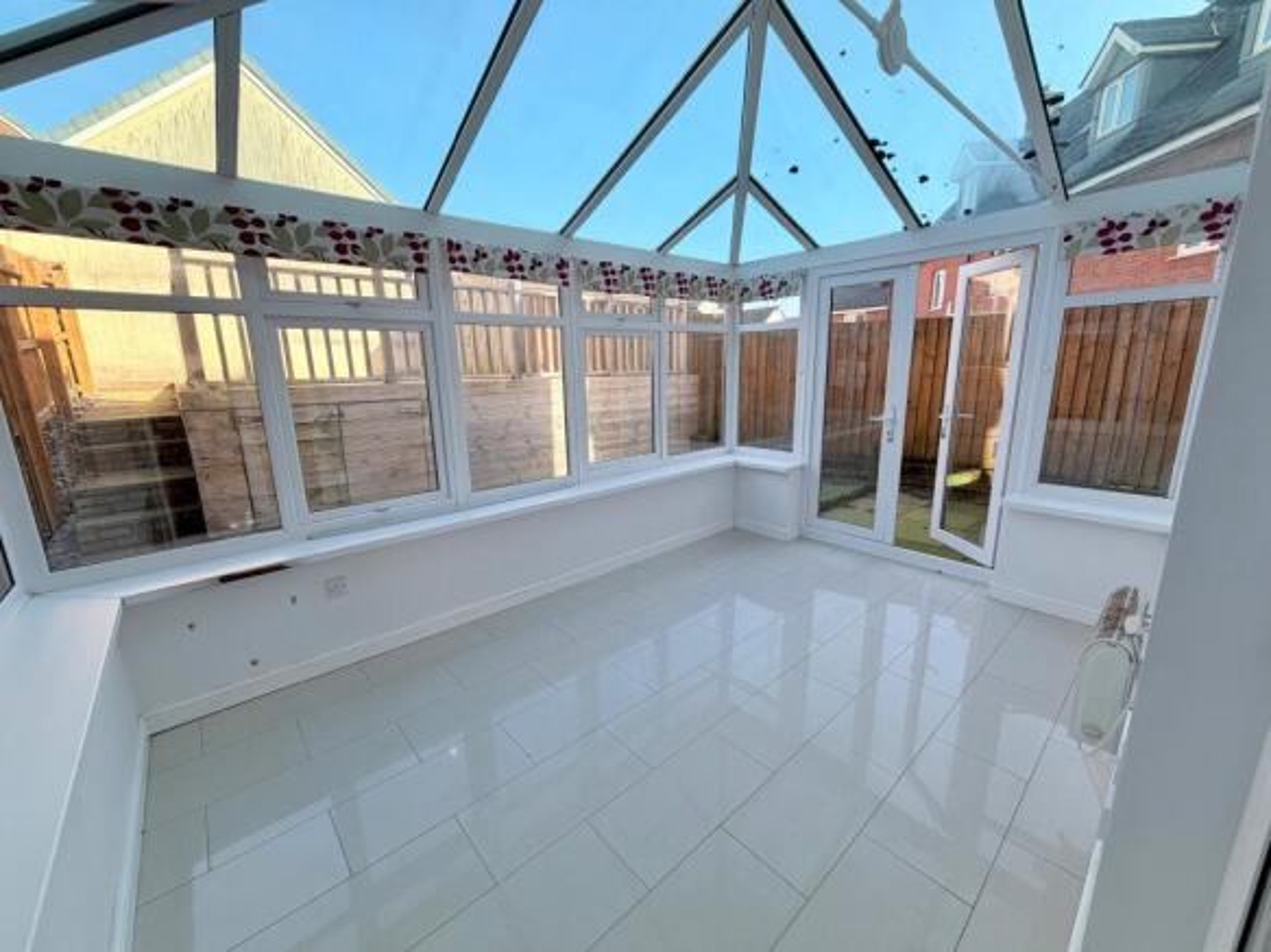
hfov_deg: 102.1
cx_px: 636
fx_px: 514
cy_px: 476
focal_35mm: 14
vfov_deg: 85.7
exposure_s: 1/304
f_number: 2.2
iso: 50
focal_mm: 2.22
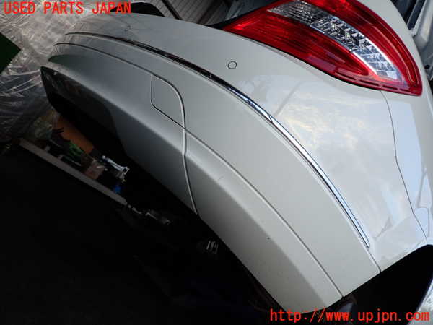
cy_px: 162
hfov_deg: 69.4
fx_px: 313
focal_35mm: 25
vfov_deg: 54.9
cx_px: 216
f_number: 2
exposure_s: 1/160
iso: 100
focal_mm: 4.5
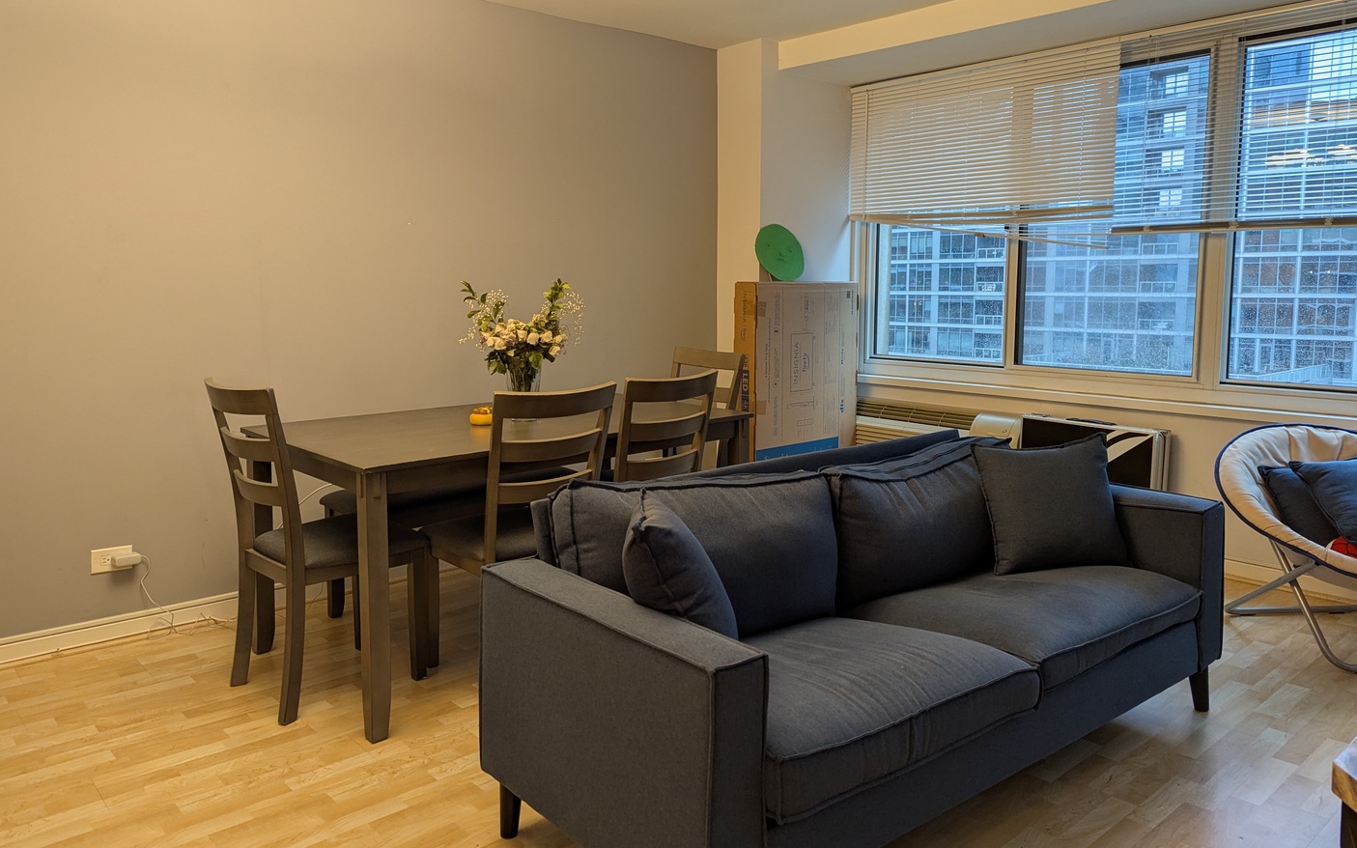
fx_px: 962
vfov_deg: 47.5
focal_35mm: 26
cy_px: 376
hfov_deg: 70.4
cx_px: 676
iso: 114
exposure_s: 1/41.8
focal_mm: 6.81
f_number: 1.85
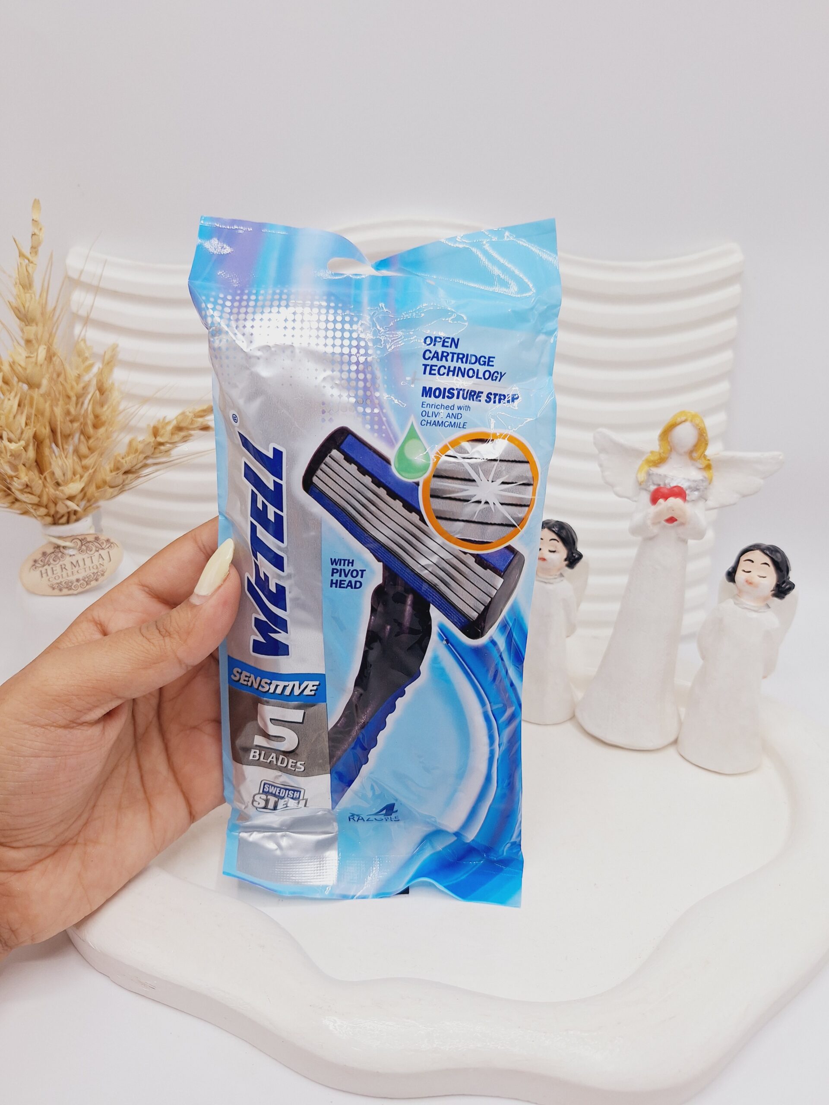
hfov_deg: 58.9
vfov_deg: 73.9
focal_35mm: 23
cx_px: 414
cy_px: 552
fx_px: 734
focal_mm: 5.54
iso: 40
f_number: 1.8
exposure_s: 1/487
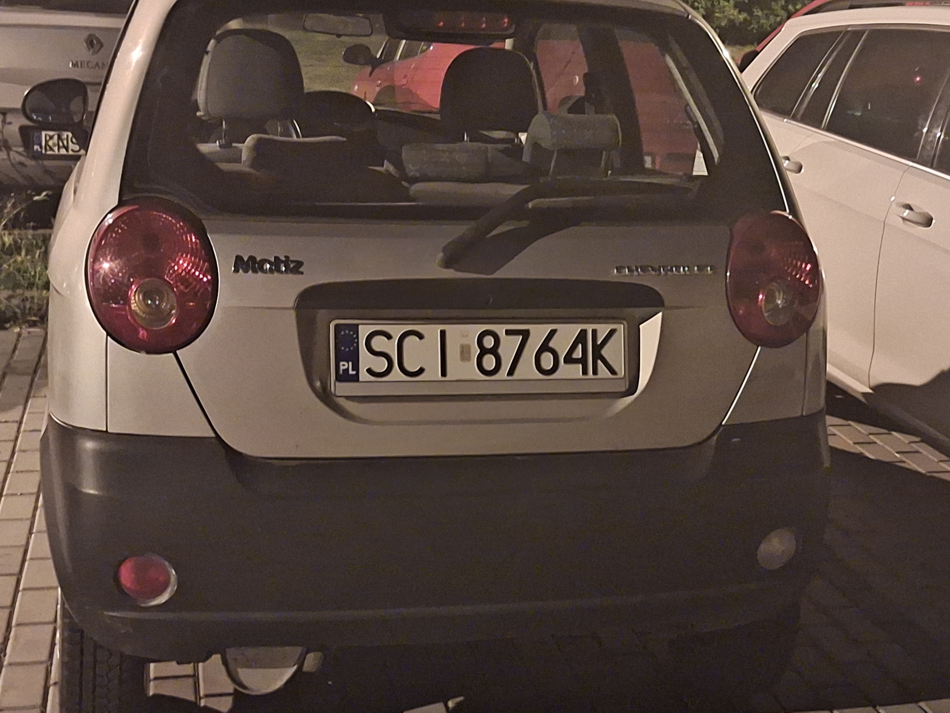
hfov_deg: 73.9
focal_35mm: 23
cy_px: 356
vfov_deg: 58.9
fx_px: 631
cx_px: 475
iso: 1600
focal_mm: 5.54
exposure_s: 1/9
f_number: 1.8
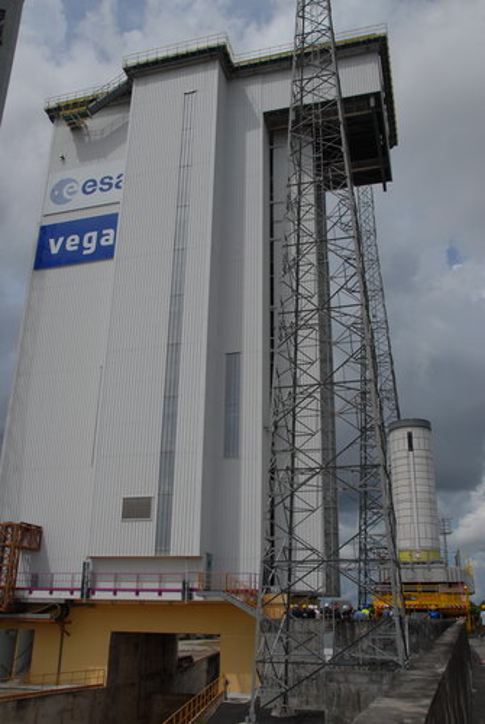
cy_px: 362
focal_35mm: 30
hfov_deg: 43.7
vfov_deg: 61.9
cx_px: 242
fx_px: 604
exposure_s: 1/400
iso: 100
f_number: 10
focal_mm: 20
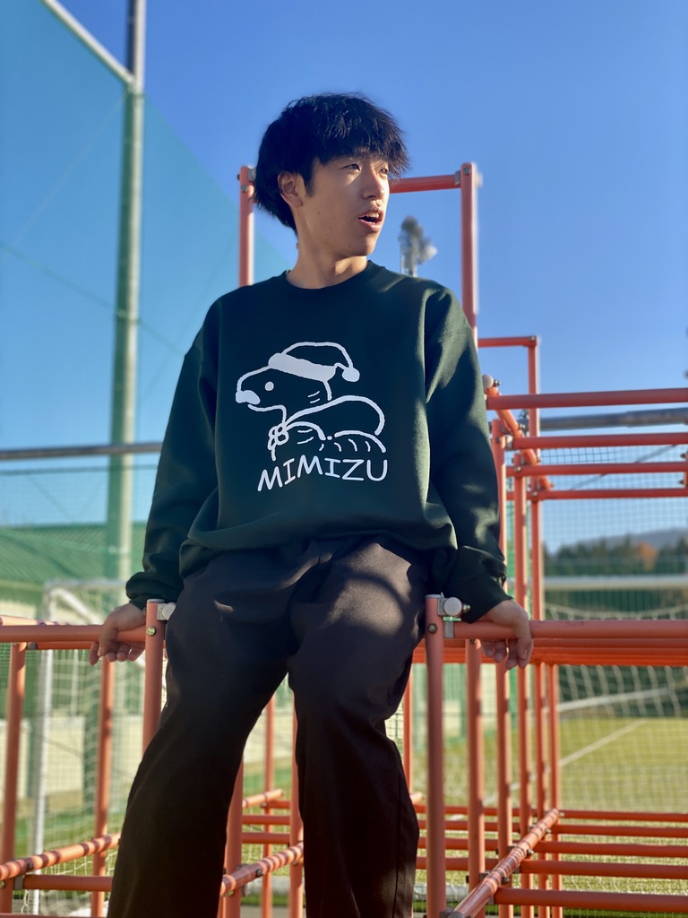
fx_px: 1378
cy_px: 459
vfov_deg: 36.8
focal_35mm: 52
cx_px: 344
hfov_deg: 28.0
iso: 20
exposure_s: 1/716
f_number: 2
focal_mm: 6
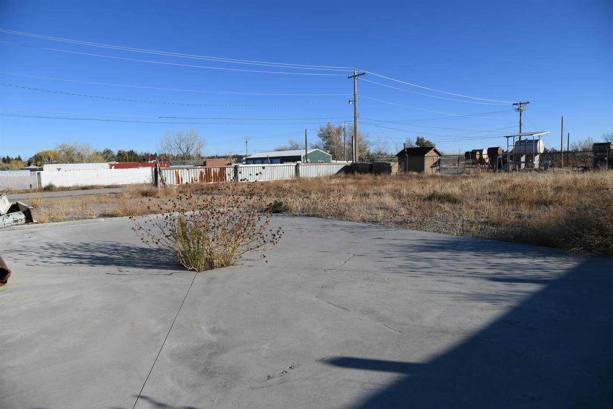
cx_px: 306
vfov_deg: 53.1
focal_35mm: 24
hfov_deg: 73.8
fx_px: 409
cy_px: 204
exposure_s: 1/400
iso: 80
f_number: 7.1
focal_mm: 24
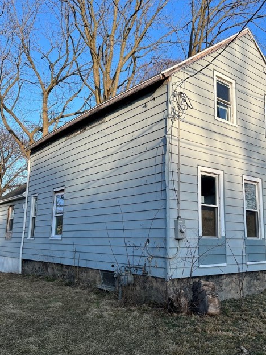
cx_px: 163
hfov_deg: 43.9
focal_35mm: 32
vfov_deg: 56.8
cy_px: 181
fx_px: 328
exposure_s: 1/1294
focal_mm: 5.1
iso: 50
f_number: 1.6
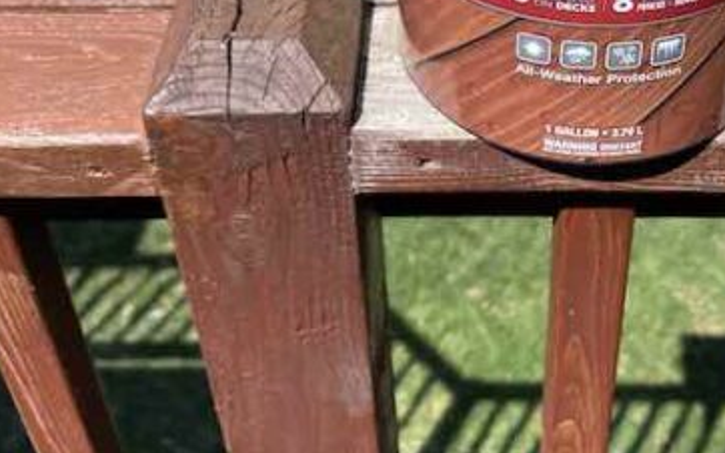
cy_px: -17
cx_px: 456
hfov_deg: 36.1
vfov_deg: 22.1
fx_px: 1106
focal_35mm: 56
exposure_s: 1/1642
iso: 32
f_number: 1.6
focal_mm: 4.2
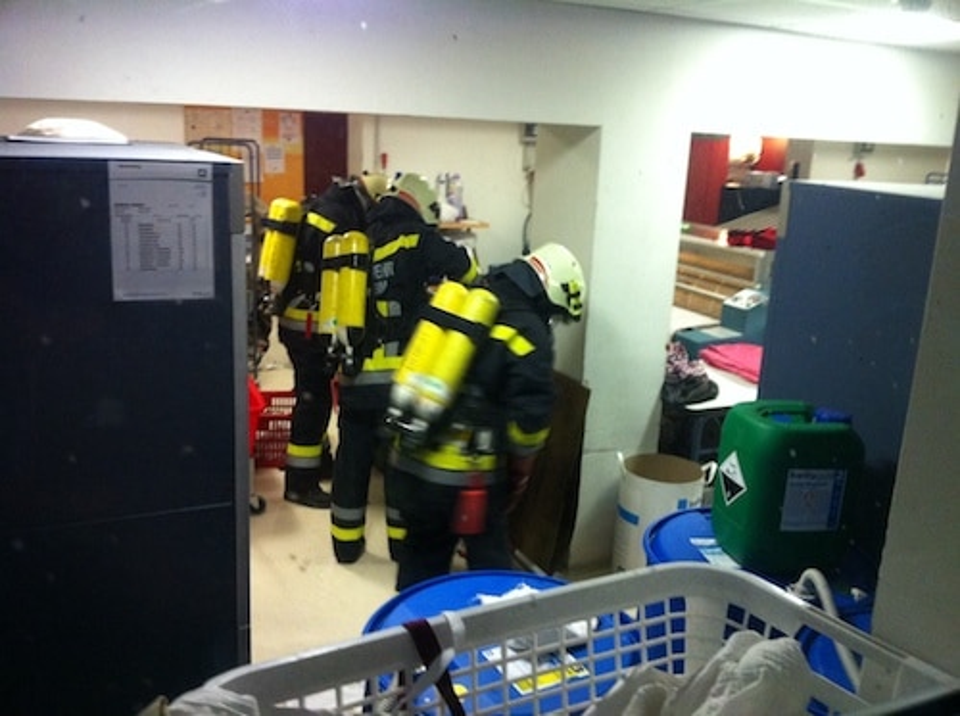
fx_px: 969
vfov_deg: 40.6
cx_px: 480
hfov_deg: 52.7
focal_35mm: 35
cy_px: 358
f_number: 2.8
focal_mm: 3.85
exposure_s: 1/15
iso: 250
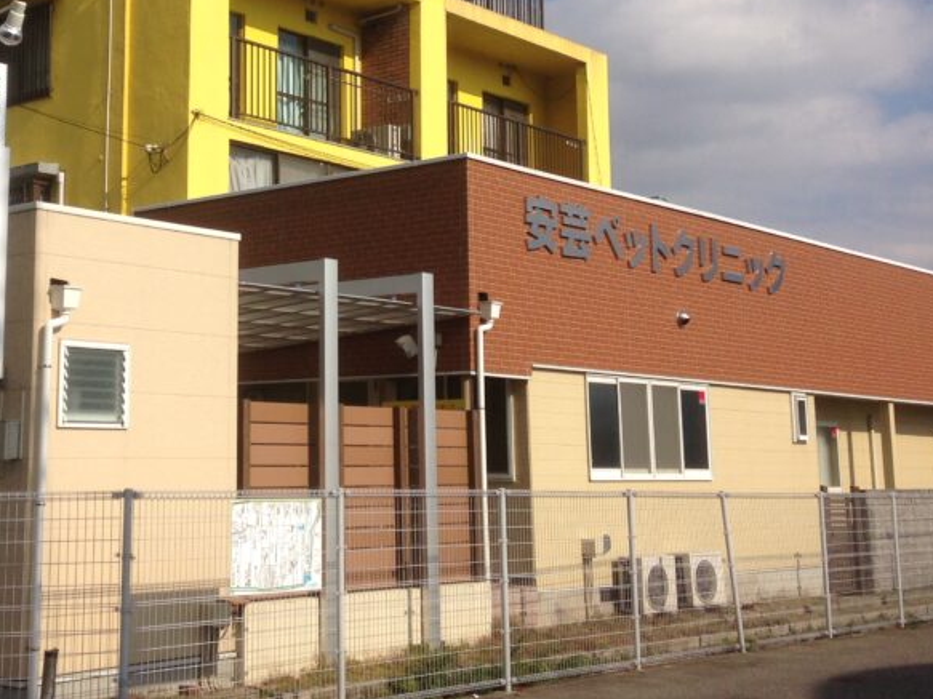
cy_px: 216
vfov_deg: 25.1
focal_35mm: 58
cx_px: 251
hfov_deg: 32.7
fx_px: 1563
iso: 50
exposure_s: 1/3195
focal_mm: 4.12
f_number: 2.4
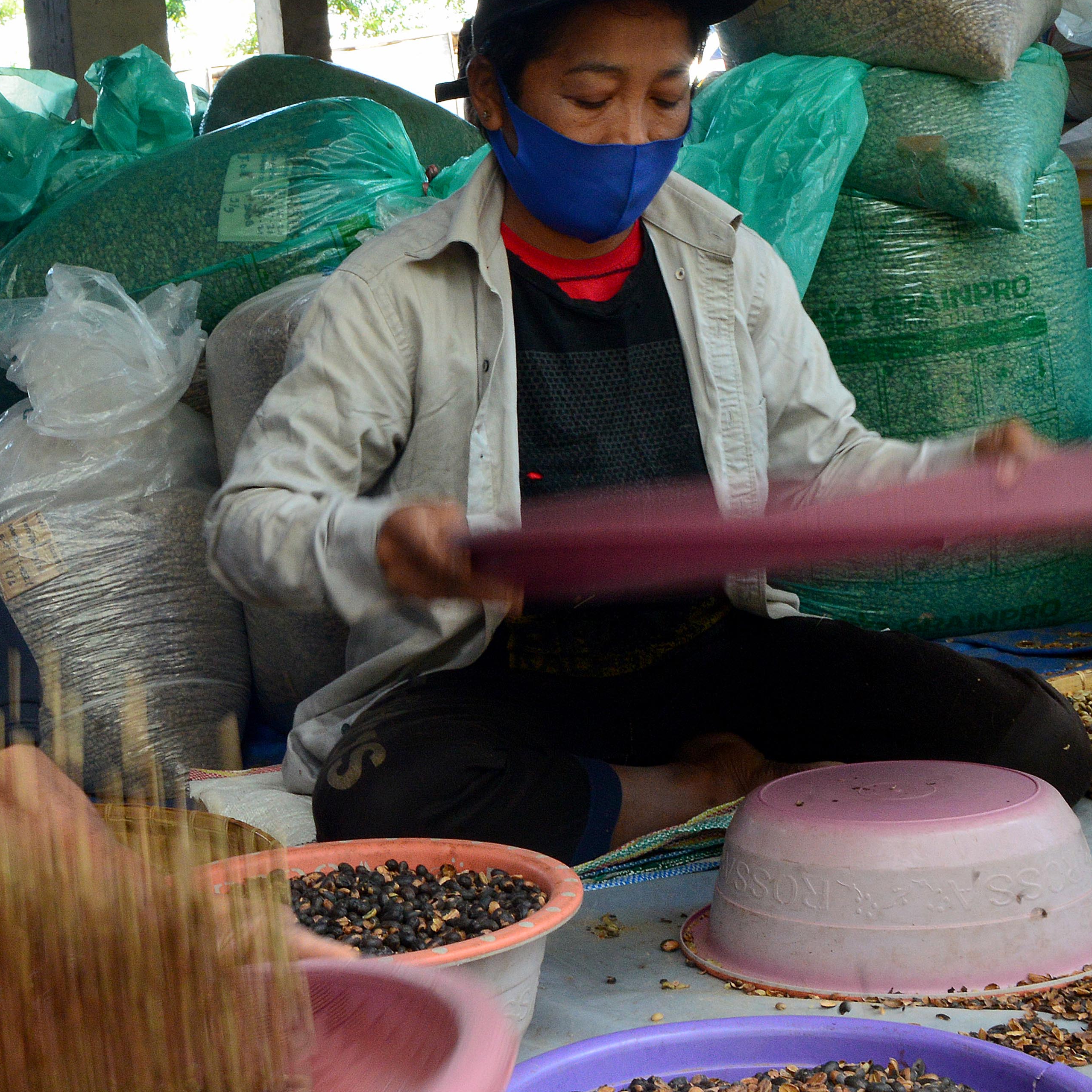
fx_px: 2141
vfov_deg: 28.6
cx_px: 84
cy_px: 601
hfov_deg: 27.5
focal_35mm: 60
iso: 1250
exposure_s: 1/50
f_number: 18
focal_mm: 30
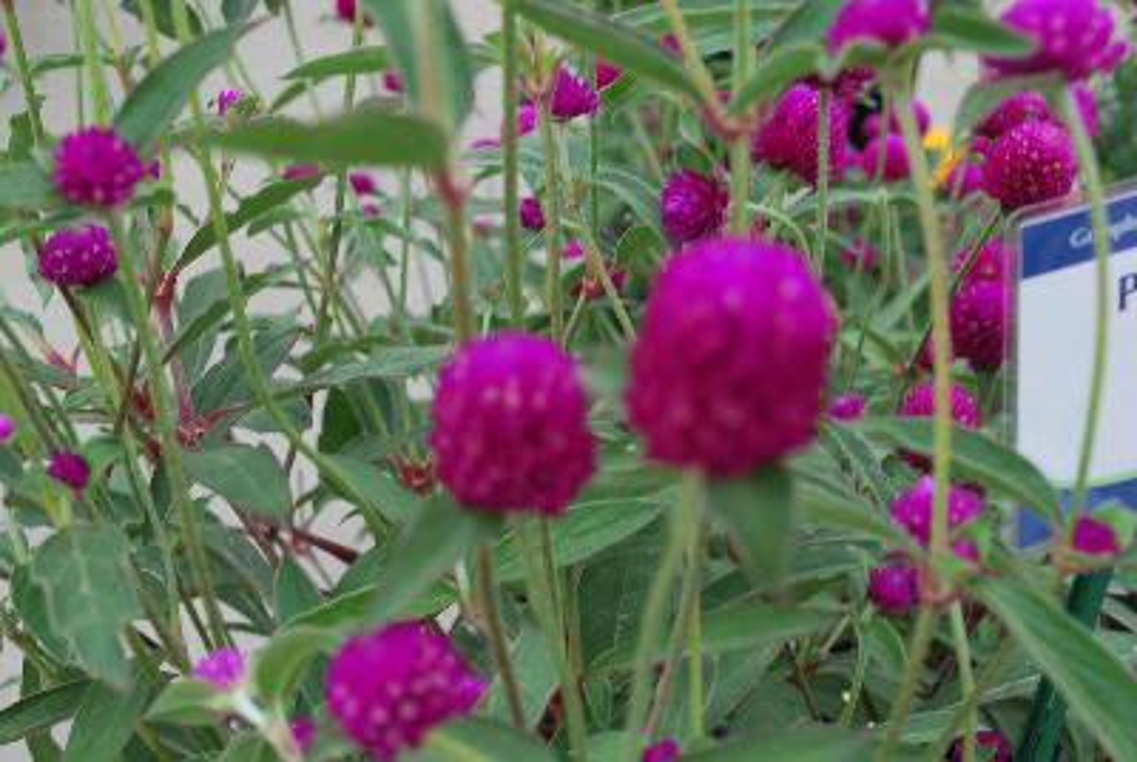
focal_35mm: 63
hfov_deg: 31.8
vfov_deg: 21.6
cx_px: 568
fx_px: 1993
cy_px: 381
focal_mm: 42
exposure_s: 1/100
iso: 100
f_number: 8
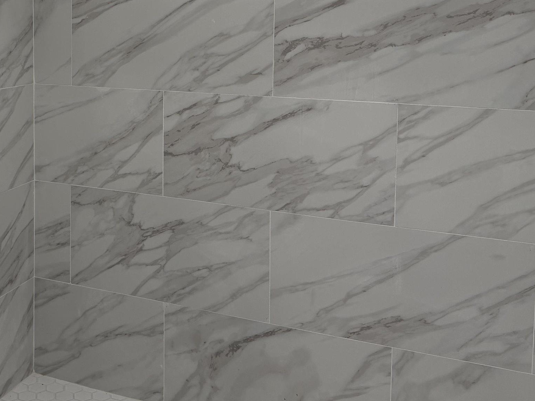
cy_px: 63
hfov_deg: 38.0
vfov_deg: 29.4
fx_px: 742
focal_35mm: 48
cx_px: 97
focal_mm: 6.76
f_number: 1.78
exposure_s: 1/120
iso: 125
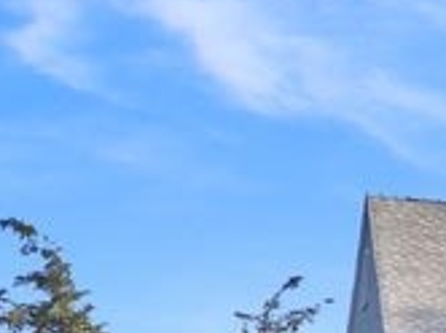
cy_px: 776
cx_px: 791
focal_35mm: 201
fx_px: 2586
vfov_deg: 7.0
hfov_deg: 9.4
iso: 160
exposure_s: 1/160
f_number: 3.7
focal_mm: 6.9
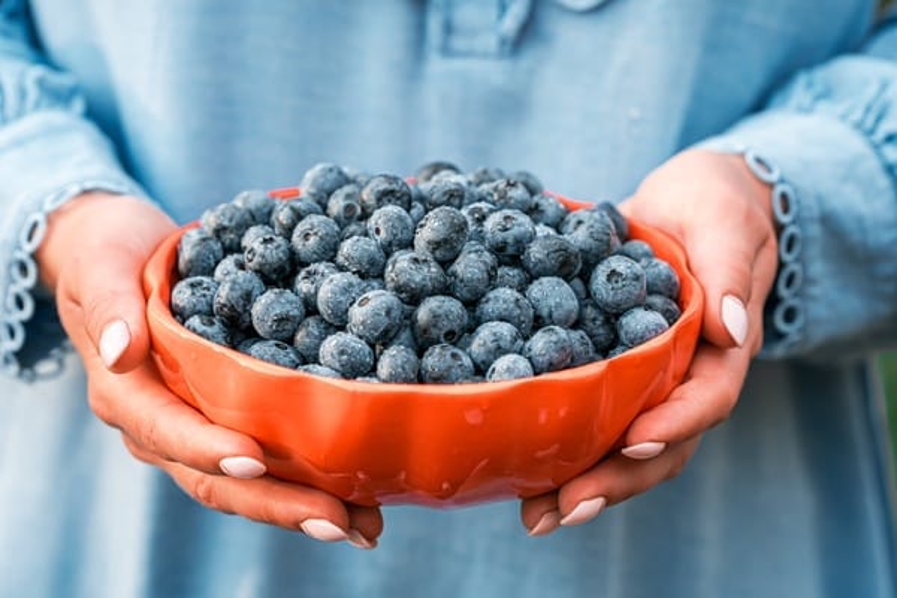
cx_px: 448
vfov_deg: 10.2
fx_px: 3363
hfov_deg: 15.2
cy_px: 299
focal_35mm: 135
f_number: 5.6
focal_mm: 135
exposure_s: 1/200
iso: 400
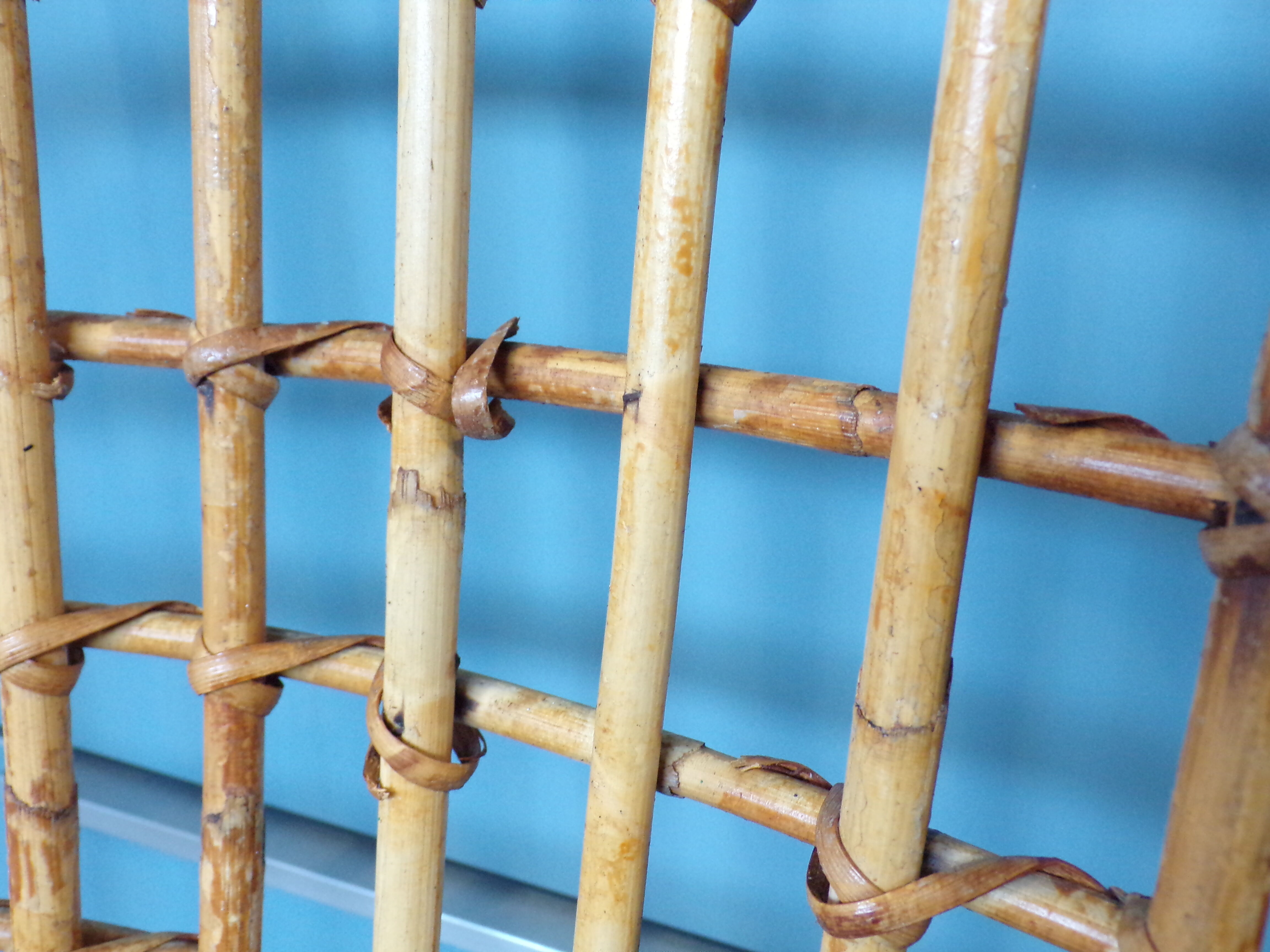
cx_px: 635
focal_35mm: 32
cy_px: 476
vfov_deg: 44.2
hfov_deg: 56.8
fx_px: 1174
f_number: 3.2
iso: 400
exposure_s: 1/14
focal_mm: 5.8
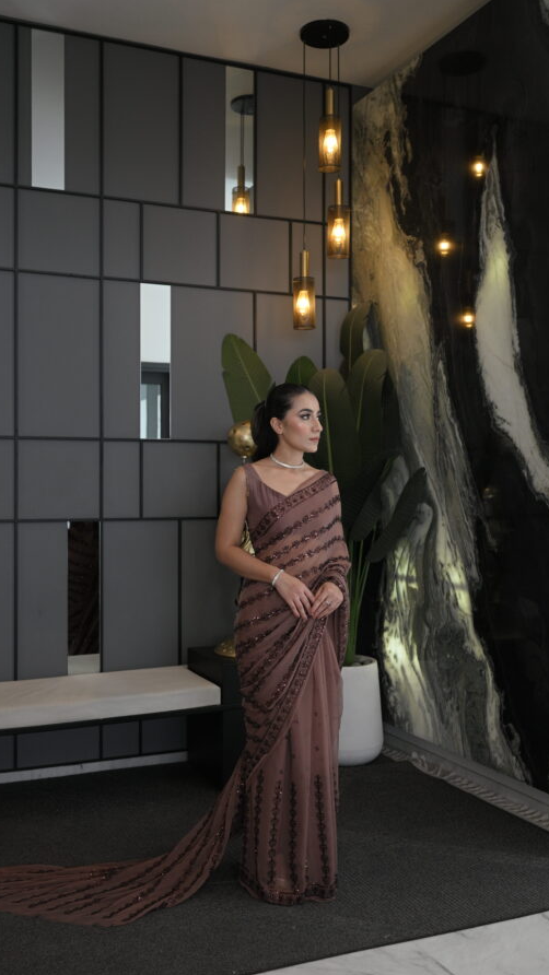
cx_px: 245
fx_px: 957
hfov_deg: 32.0
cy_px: 490
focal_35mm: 37
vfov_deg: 54.0
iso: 1000
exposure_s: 1/250
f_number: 3.5
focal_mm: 35
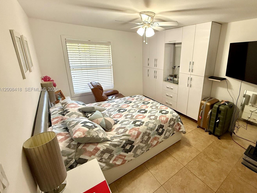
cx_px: 153
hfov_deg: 90.0
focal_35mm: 17
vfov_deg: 74.6
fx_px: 126
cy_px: 90
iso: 320
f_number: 2.2
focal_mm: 2.22
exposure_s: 1/120
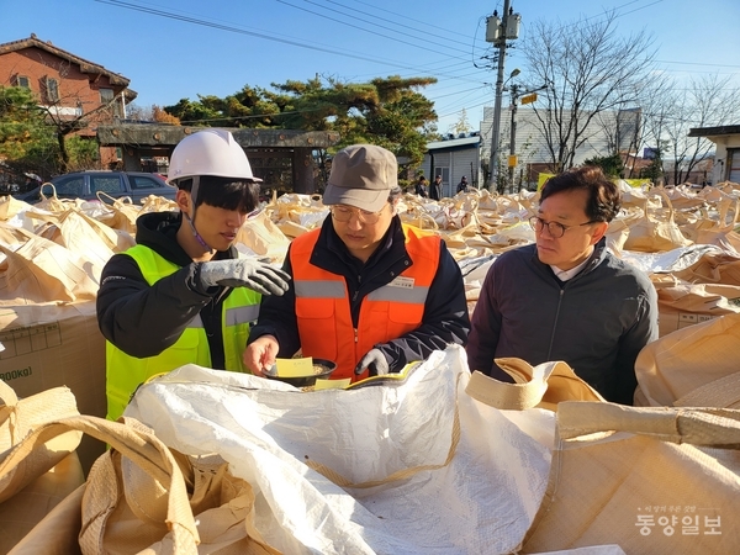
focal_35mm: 24
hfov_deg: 71.6
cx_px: 370
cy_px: 278
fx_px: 513
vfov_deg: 56.8
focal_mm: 5
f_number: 1.8
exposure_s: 1/1105
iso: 40
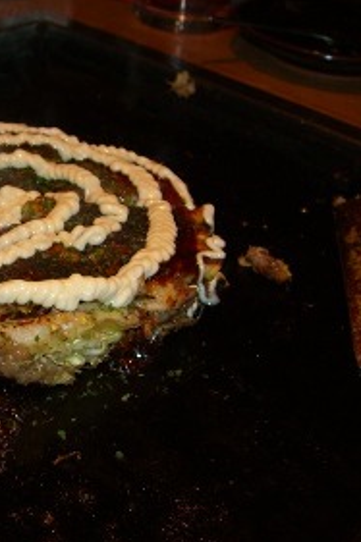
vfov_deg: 36.9
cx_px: 23
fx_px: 813
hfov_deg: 24.2
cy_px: 274
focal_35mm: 54
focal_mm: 6.2
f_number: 2.7
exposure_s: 1/60
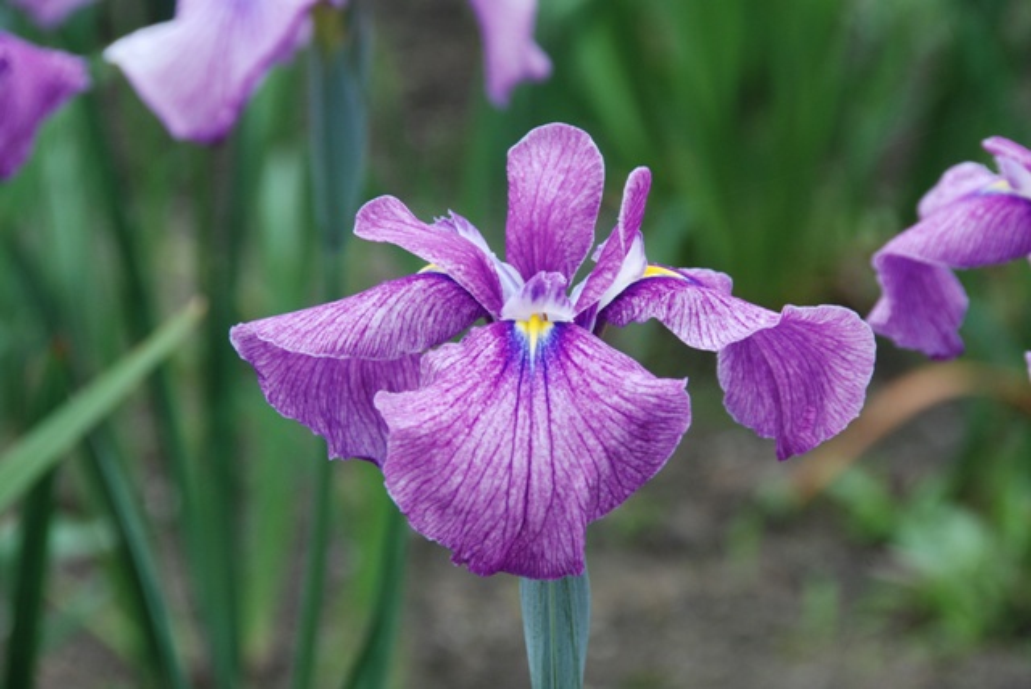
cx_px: 516
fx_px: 8599
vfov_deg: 4.6
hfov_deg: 6.9
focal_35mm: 300
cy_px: 344
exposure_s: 1/40
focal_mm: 200
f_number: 11
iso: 400
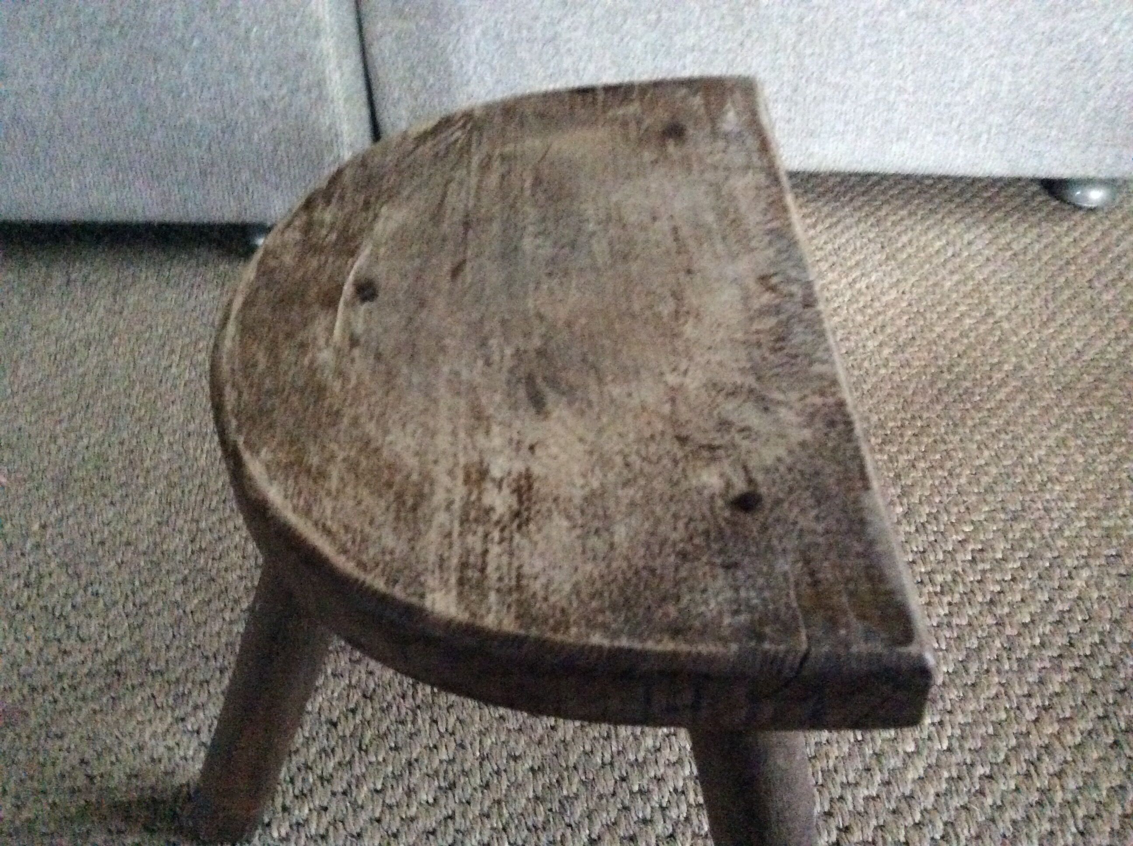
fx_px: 1046
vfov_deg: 44.1
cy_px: 423
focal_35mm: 32
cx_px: 566
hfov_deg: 56.9
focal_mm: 3.3
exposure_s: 1/15
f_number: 2.4
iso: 640
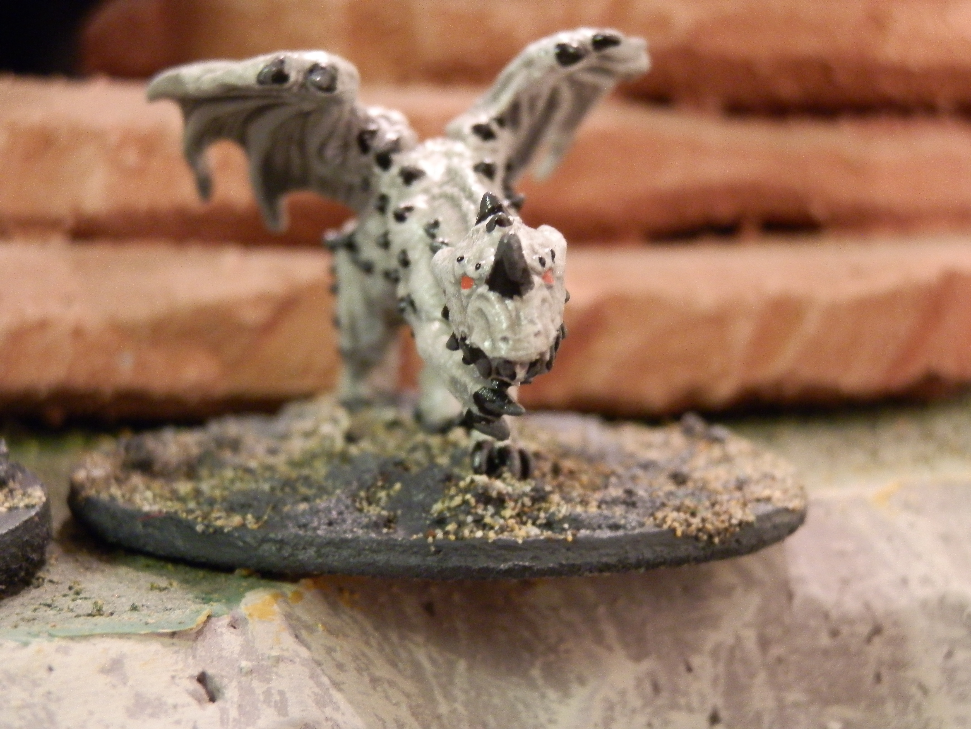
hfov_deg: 31.7
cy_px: 364
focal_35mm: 61
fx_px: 1711
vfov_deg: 24.0
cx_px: 486
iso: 400
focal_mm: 10.99
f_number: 3.7
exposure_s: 1/8
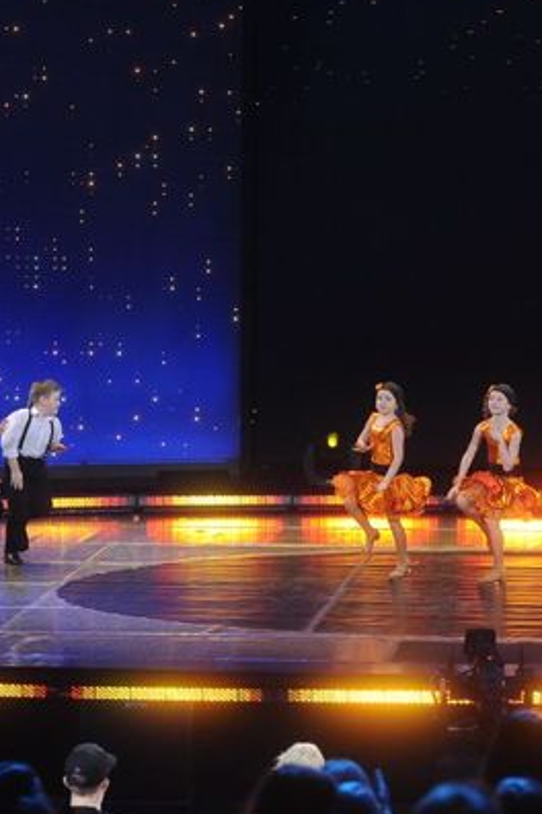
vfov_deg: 9.8
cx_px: 211
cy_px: 408
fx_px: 4742
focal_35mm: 210
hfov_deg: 6.5
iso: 2500
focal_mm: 130
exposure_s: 1/250
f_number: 4
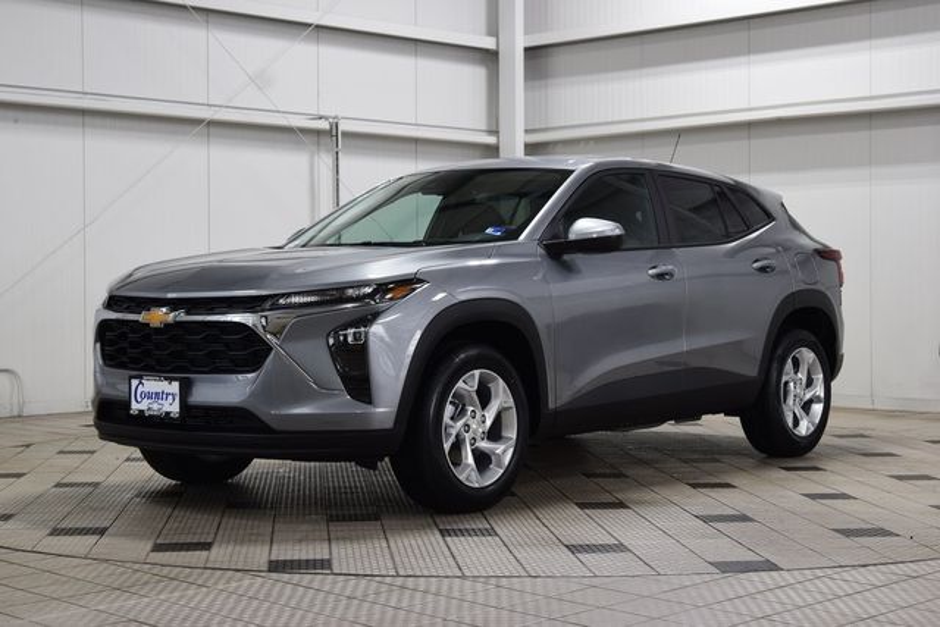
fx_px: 1567
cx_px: 470
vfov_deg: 22.6
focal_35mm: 60
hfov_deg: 33.4
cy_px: 314
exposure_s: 1/20
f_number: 6.3
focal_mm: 40
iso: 400
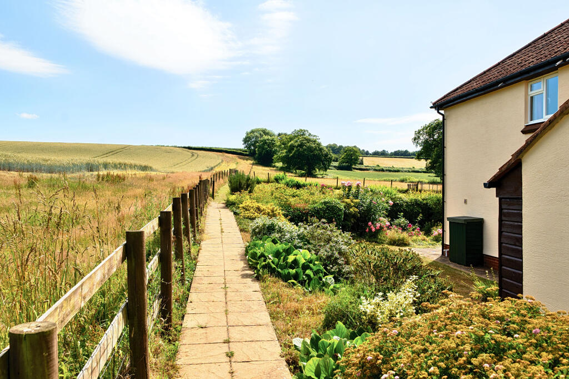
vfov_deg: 43.6
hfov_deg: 61.9
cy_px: 190
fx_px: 474
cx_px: 284
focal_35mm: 30
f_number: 8
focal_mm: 20
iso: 400
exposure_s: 1/640
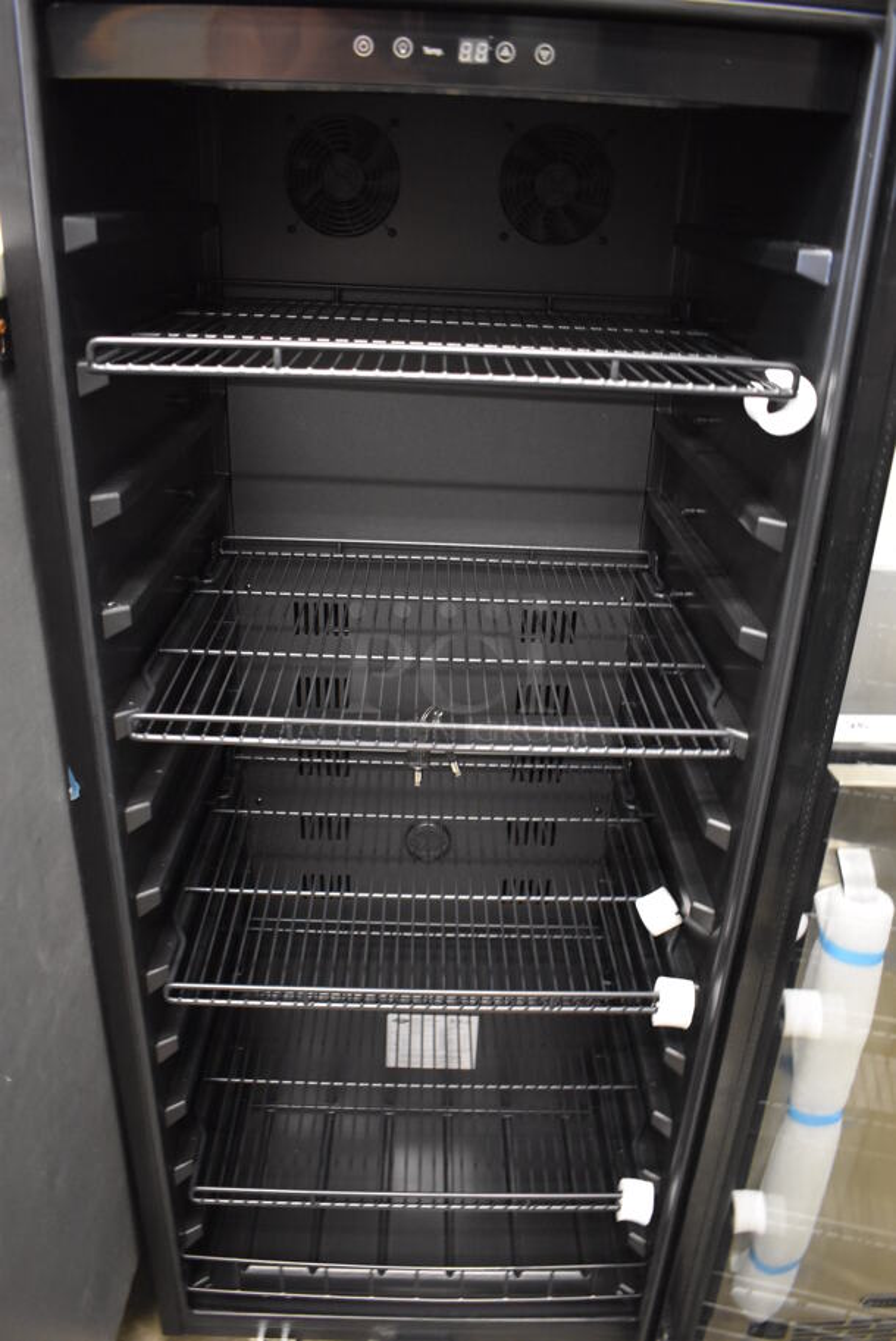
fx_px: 1006
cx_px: 448
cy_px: 670
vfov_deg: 67.3
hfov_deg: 48.0
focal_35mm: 27
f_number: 3.5
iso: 3200
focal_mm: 18
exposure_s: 1/30
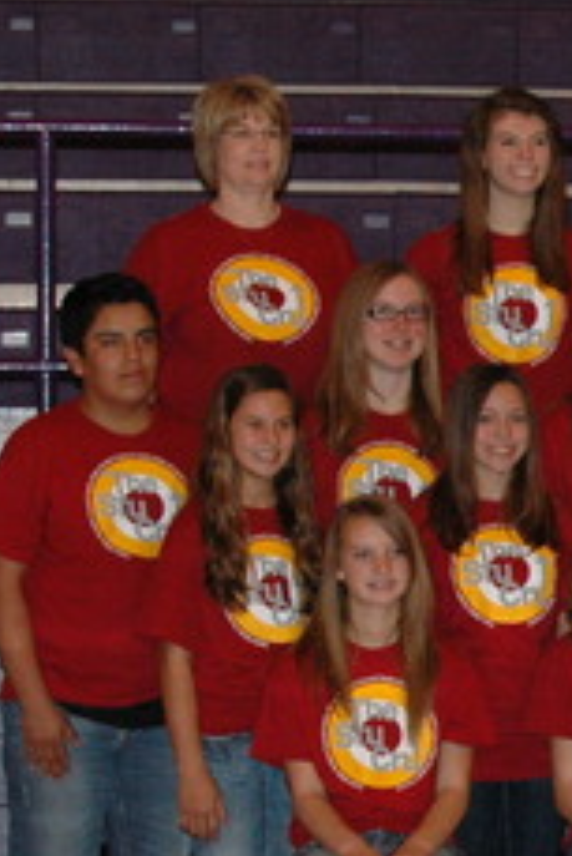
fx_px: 4259
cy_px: 566
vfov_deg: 11.5
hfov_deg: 7.4
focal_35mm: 179
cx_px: 1159
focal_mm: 38
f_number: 5.6
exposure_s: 1/60
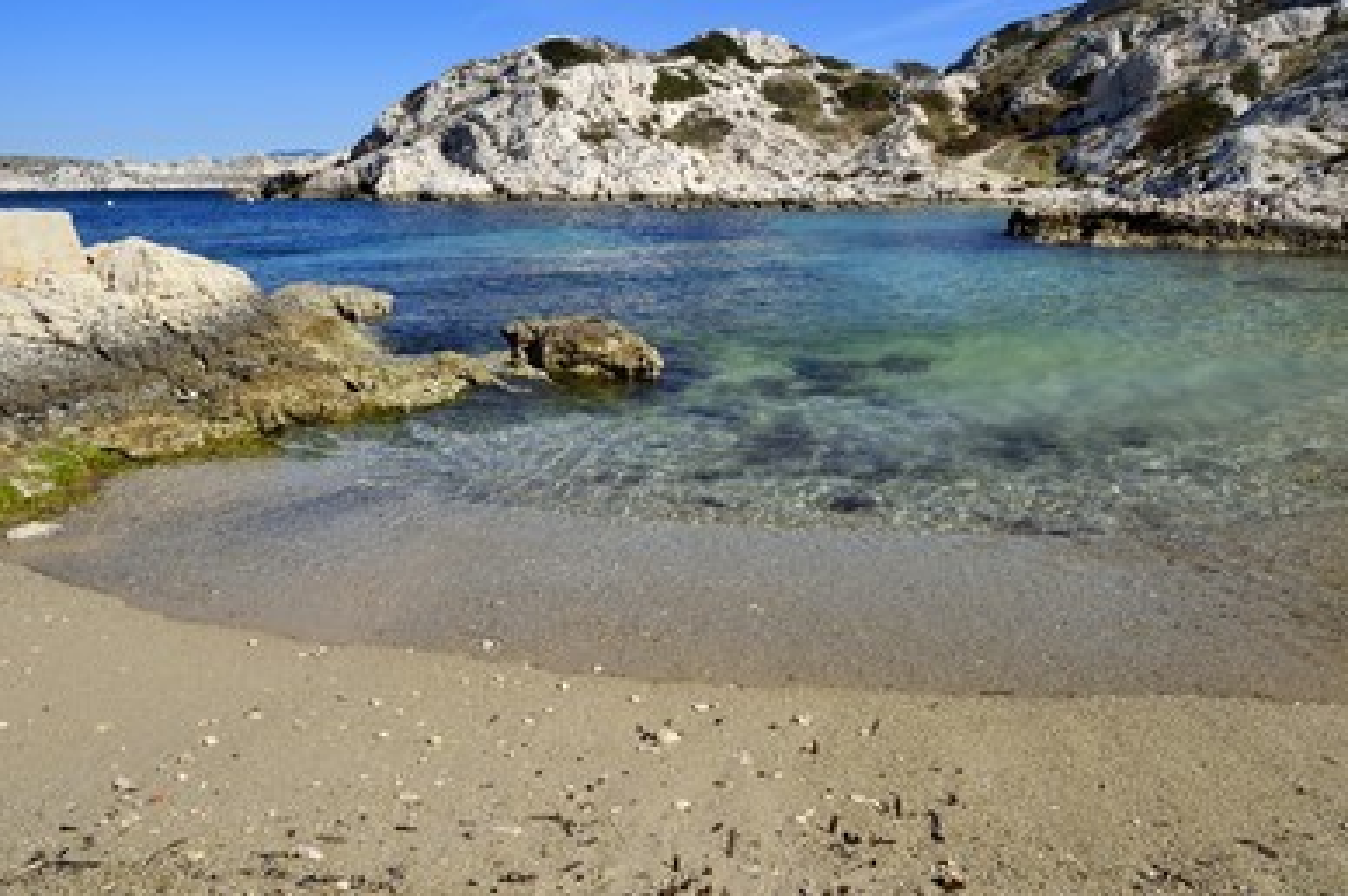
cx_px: 716
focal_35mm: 26
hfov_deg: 69.4
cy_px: 427
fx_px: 973
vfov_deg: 49.5
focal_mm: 24
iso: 200
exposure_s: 1/250
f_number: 14
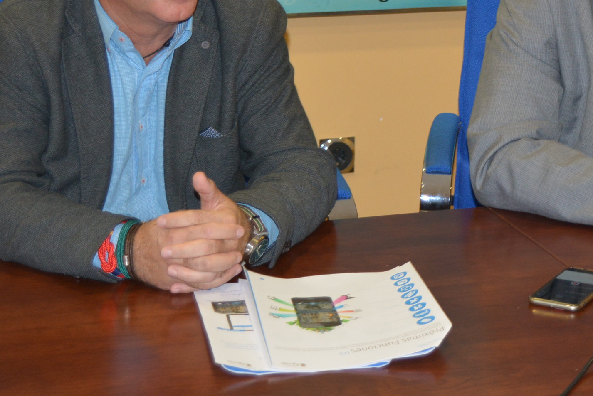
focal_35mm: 107
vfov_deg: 12.7
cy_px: 48
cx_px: 509
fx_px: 1764
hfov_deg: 18.8
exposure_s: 1/60
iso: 720
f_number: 4.5
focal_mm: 34
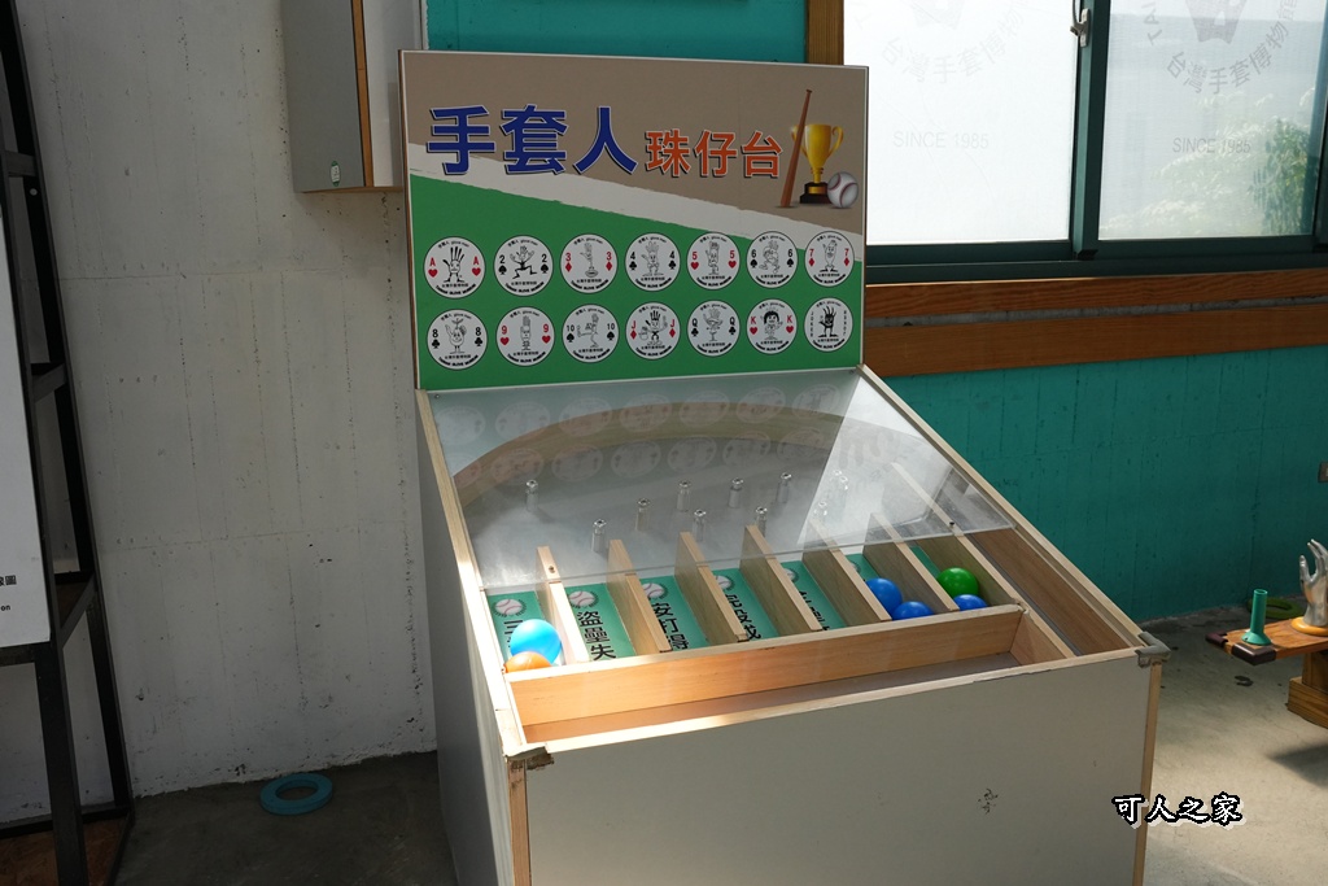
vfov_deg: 43.5
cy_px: 443
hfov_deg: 61.8
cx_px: 664
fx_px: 1110
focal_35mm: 30
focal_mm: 30.1
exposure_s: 1/250
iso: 2500
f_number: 8
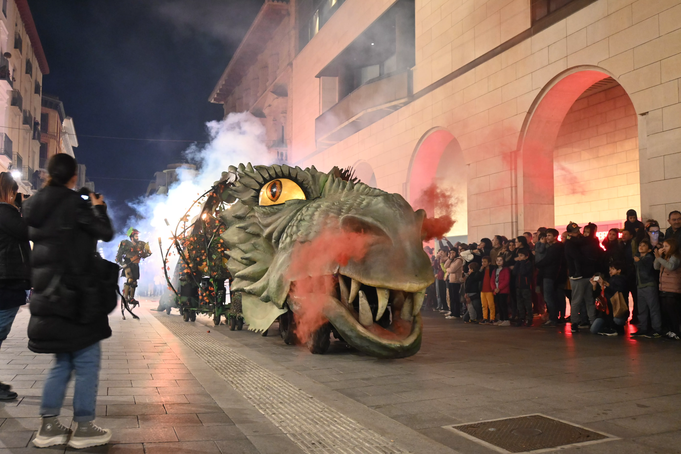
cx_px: 340
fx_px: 624
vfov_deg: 40.0
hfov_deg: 57.2
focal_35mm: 33
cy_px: 227
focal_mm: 22
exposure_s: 1/20
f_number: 4
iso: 3200
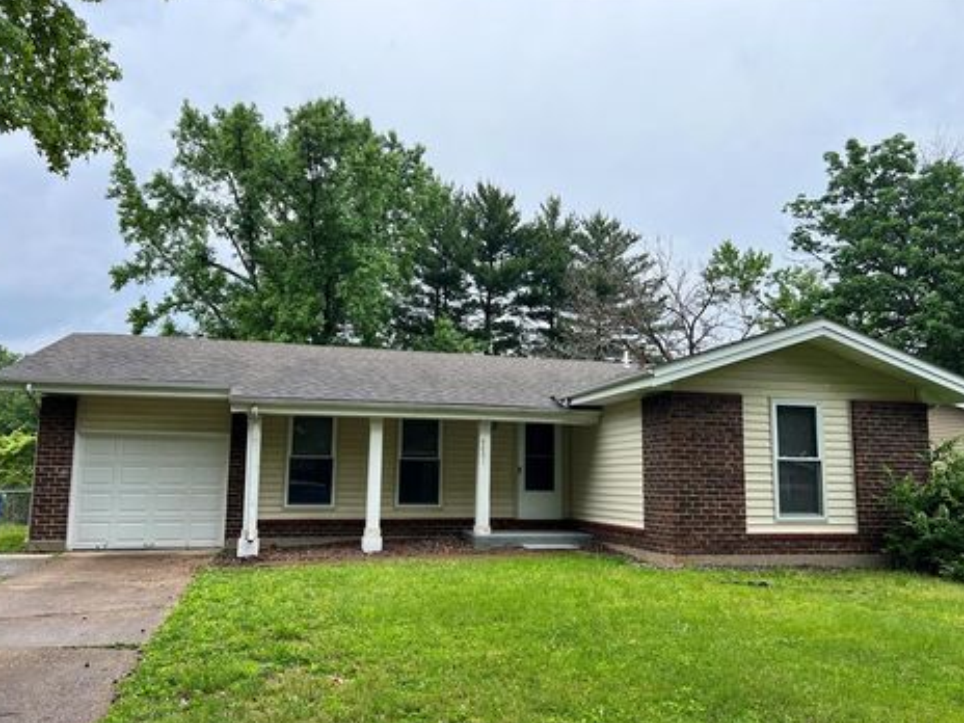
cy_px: 375
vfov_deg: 49.7
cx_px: 494
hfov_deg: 63.4
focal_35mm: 28
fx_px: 780
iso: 50
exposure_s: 1/2513
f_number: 1.5
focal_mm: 5.7
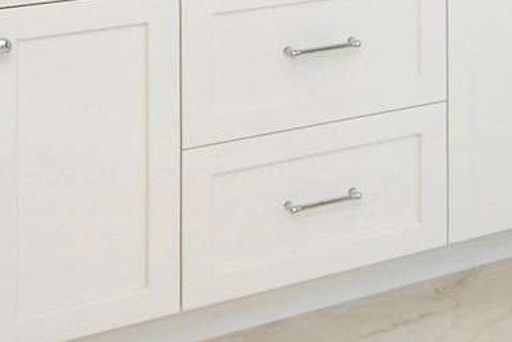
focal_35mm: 87
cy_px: -204
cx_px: 517
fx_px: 1232
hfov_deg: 22.5
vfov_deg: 14.5
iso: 400
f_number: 5.6
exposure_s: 1/60
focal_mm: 11
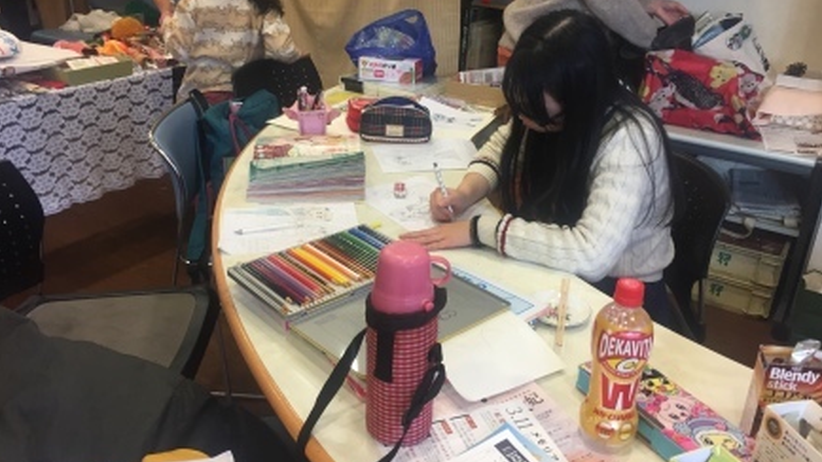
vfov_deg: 36.6
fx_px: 697
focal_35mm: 32
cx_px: 407
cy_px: 212
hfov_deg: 61.0
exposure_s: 1/30
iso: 40
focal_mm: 4.15
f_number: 2.2
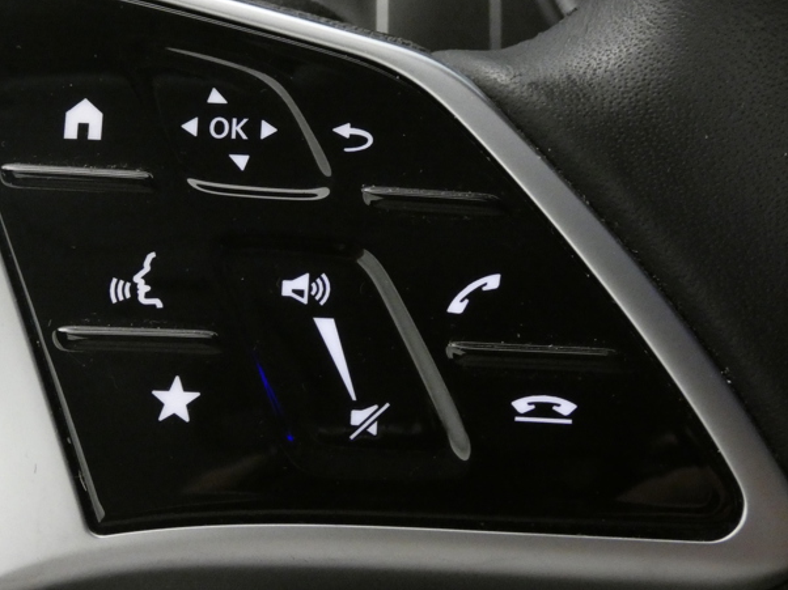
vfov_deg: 14.6
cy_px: 262
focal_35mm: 101
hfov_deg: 19.4
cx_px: 272
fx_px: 2298
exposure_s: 1/13
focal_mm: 13.7
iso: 1600
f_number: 4.4
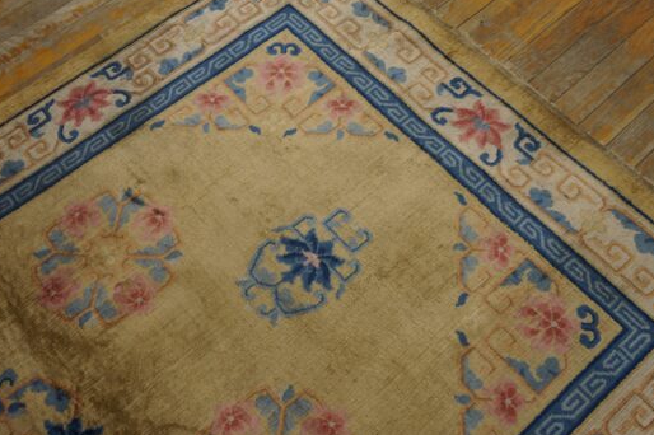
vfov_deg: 37.8
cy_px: 216
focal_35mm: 35
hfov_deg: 54.5
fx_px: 635
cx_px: 322
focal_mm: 20
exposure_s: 1/60
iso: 400
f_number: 4
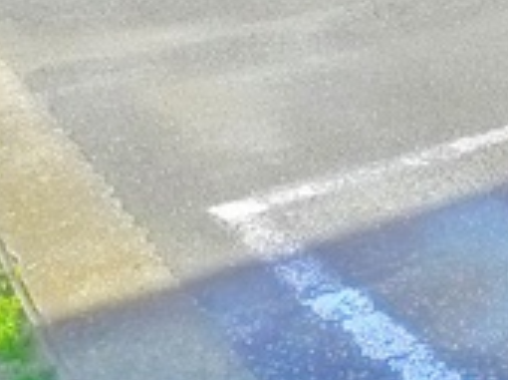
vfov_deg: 13.3
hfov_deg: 17.6
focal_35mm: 99
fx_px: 1451
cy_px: -325
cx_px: 786
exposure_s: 1/500
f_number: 4
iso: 400
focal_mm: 5.1
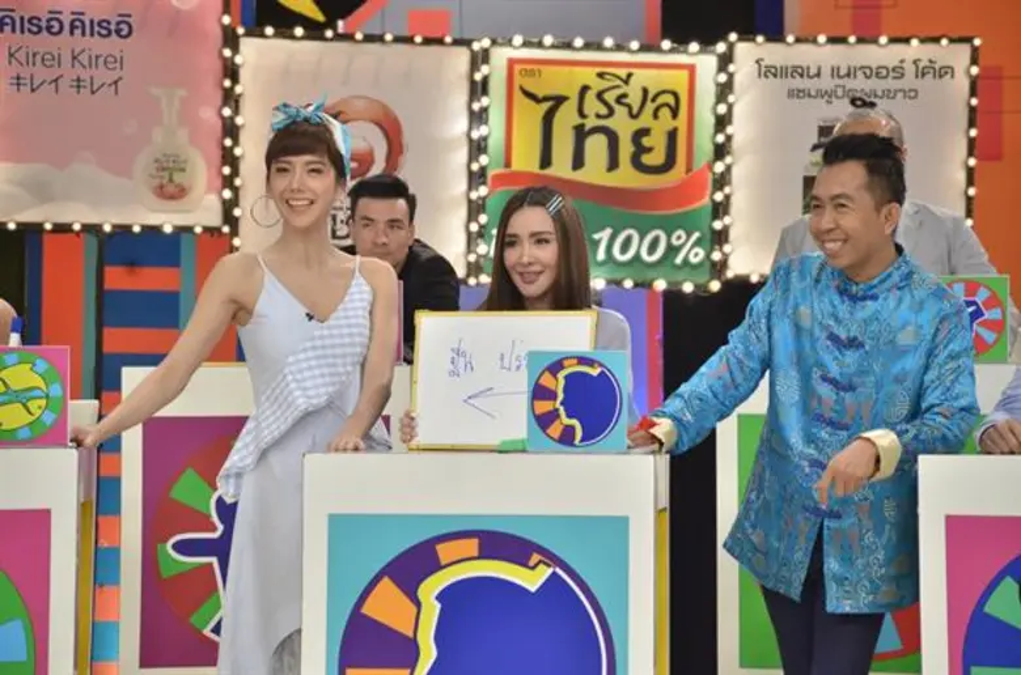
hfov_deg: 13.1
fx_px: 4456
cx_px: 510
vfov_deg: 8.7
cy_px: 338
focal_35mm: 158
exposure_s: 1/250
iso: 1600
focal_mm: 105
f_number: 5.6
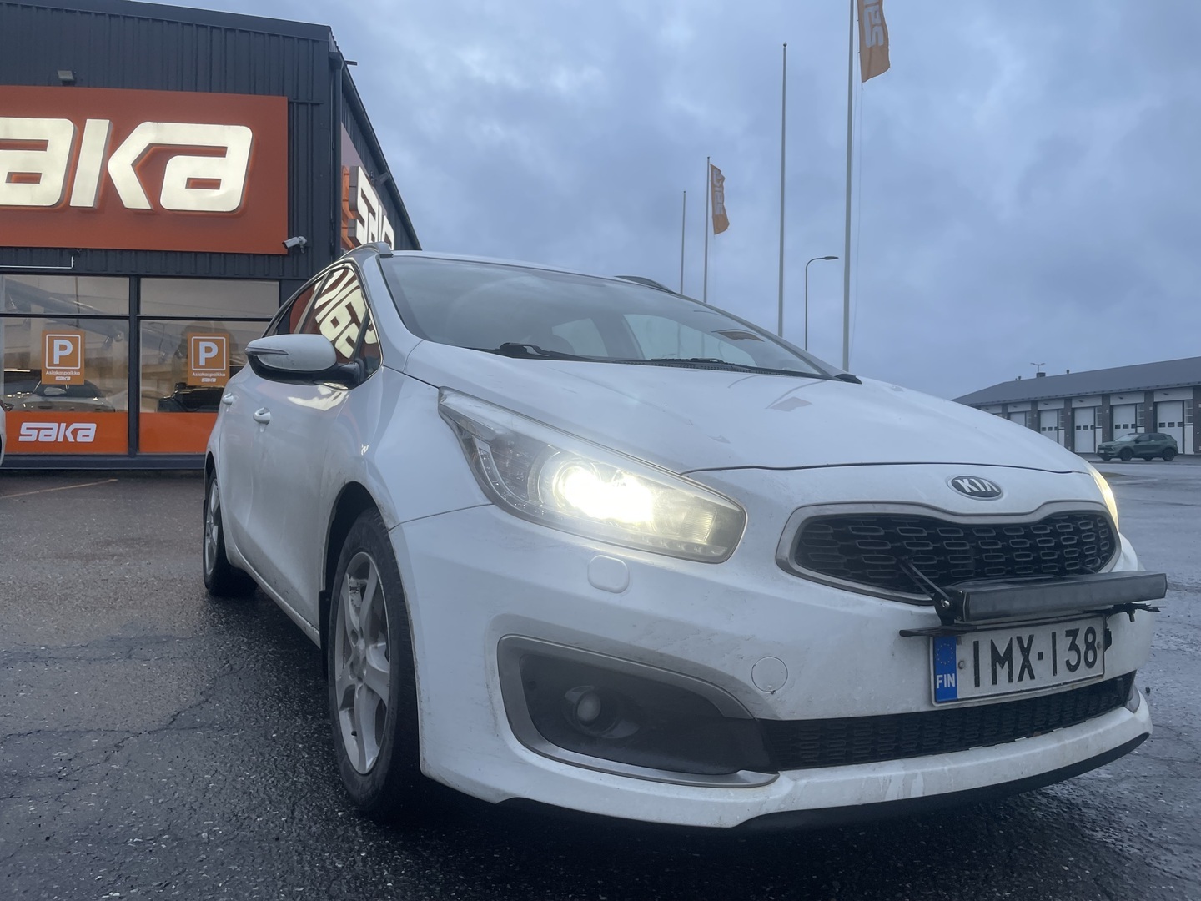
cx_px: 600
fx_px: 902
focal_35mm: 26
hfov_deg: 67.3
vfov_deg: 53.1
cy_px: 450
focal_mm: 4.2
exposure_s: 1/147
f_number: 1.6
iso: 50
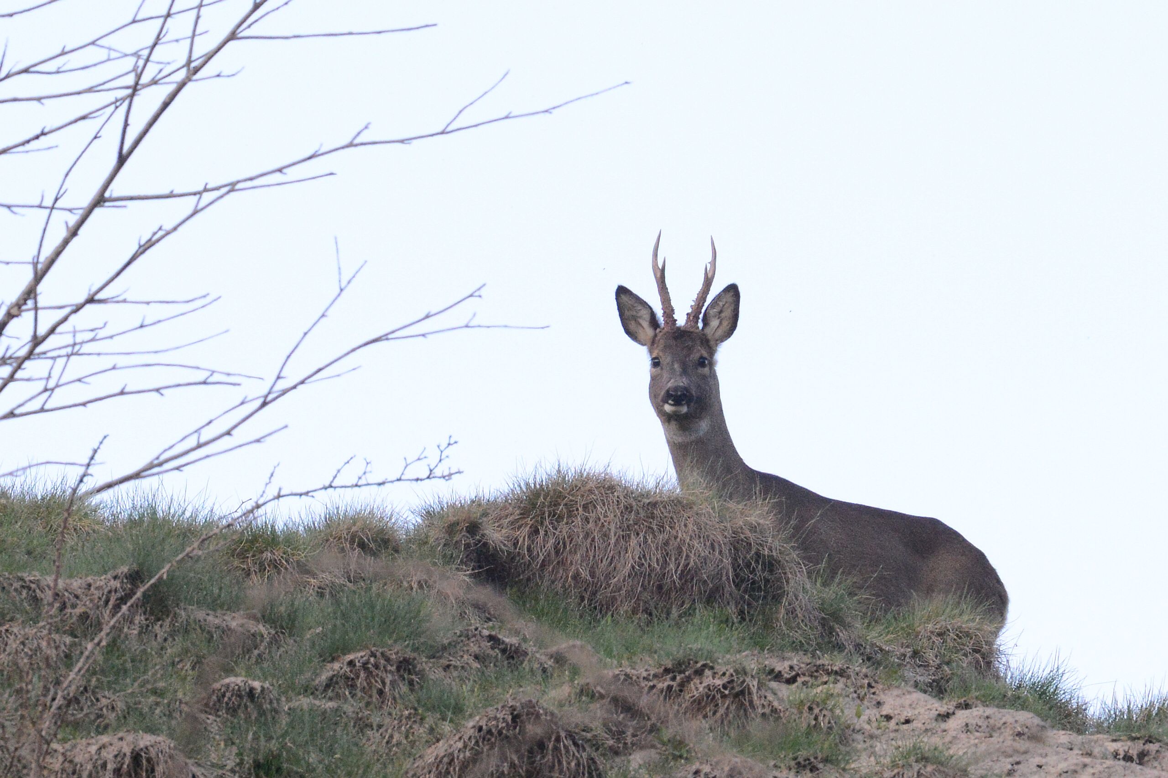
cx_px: 584
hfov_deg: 4.9
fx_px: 13619
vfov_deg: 3.3
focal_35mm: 420
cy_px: 389
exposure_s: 1/400
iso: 3200
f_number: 8
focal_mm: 420
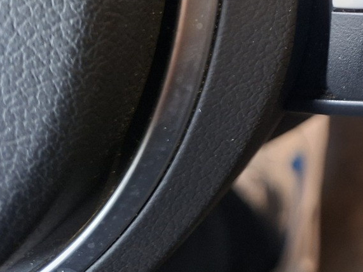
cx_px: 433
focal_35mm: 58
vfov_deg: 22.8
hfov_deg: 28.9
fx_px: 608
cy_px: -67
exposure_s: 1/25
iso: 400
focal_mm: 5.54
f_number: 1.8
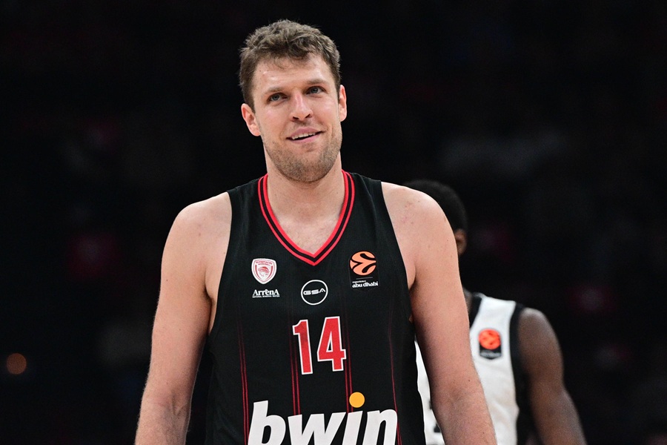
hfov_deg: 10.3
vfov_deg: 6.9
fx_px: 3705
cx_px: 334
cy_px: 222
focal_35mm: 200
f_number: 3.5
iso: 2000
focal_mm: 200
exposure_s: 1/1250
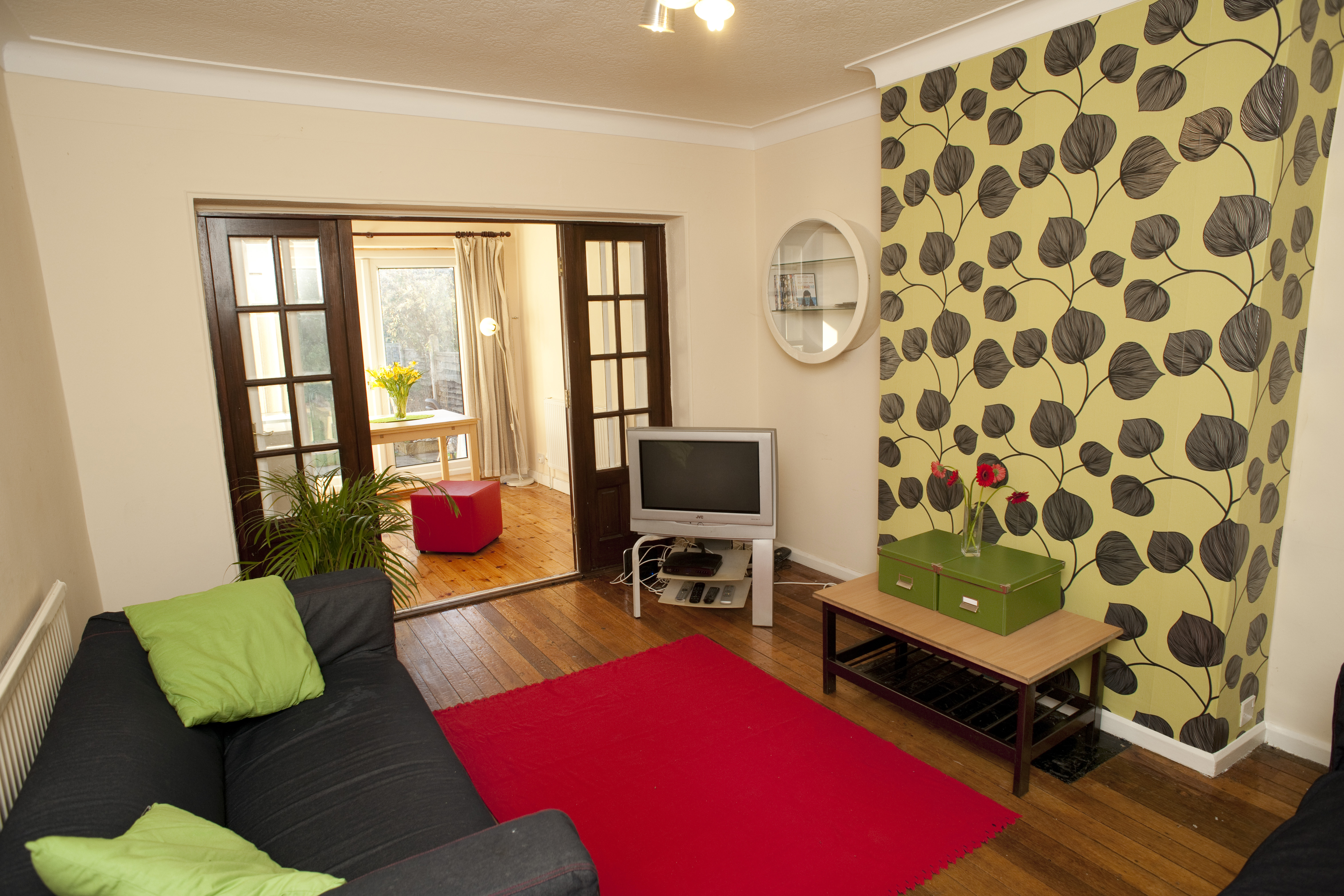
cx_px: 672
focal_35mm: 20
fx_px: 747
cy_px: 448
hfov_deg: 84.0
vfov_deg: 61.9
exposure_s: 1/60
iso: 200
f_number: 6.3
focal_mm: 20
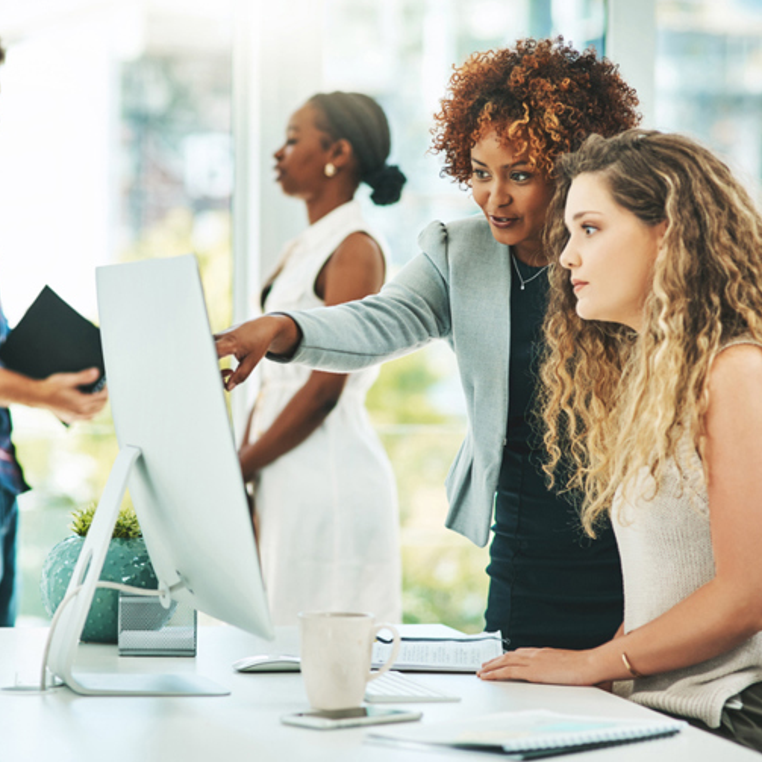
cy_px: 371
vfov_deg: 15.2
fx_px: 2864
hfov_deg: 15.2
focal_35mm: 115
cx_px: 356
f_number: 2.2
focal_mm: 85
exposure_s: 1/250
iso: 200
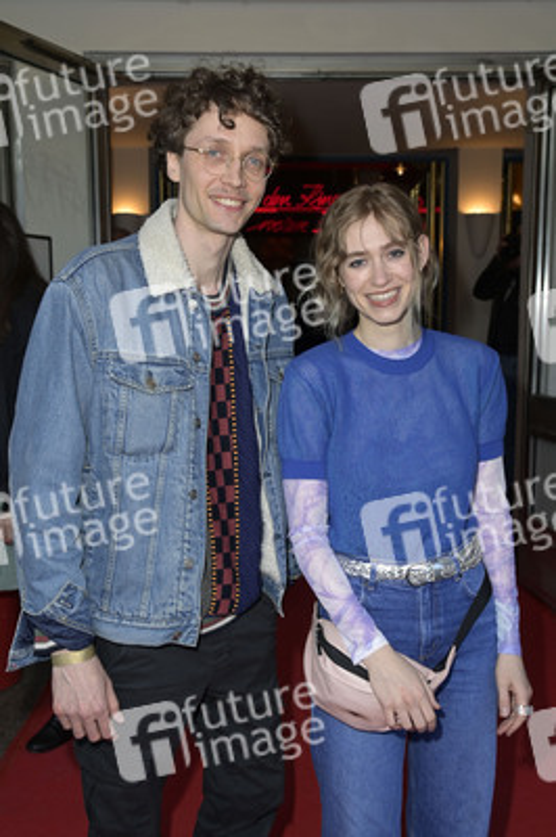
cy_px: 418
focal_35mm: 34
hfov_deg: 38.8
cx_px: 278
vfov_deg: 55.8
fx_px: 789
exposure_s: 1/125
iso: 500
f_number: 5.6
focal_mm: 34
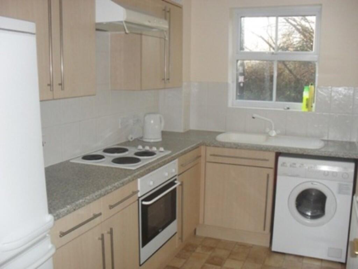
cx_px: 179
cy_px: 134
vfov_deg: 40.7
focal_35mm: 35
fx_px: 362
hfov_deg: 52.6
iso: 200
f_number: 3.2
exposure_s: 1/45
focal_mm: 6.3
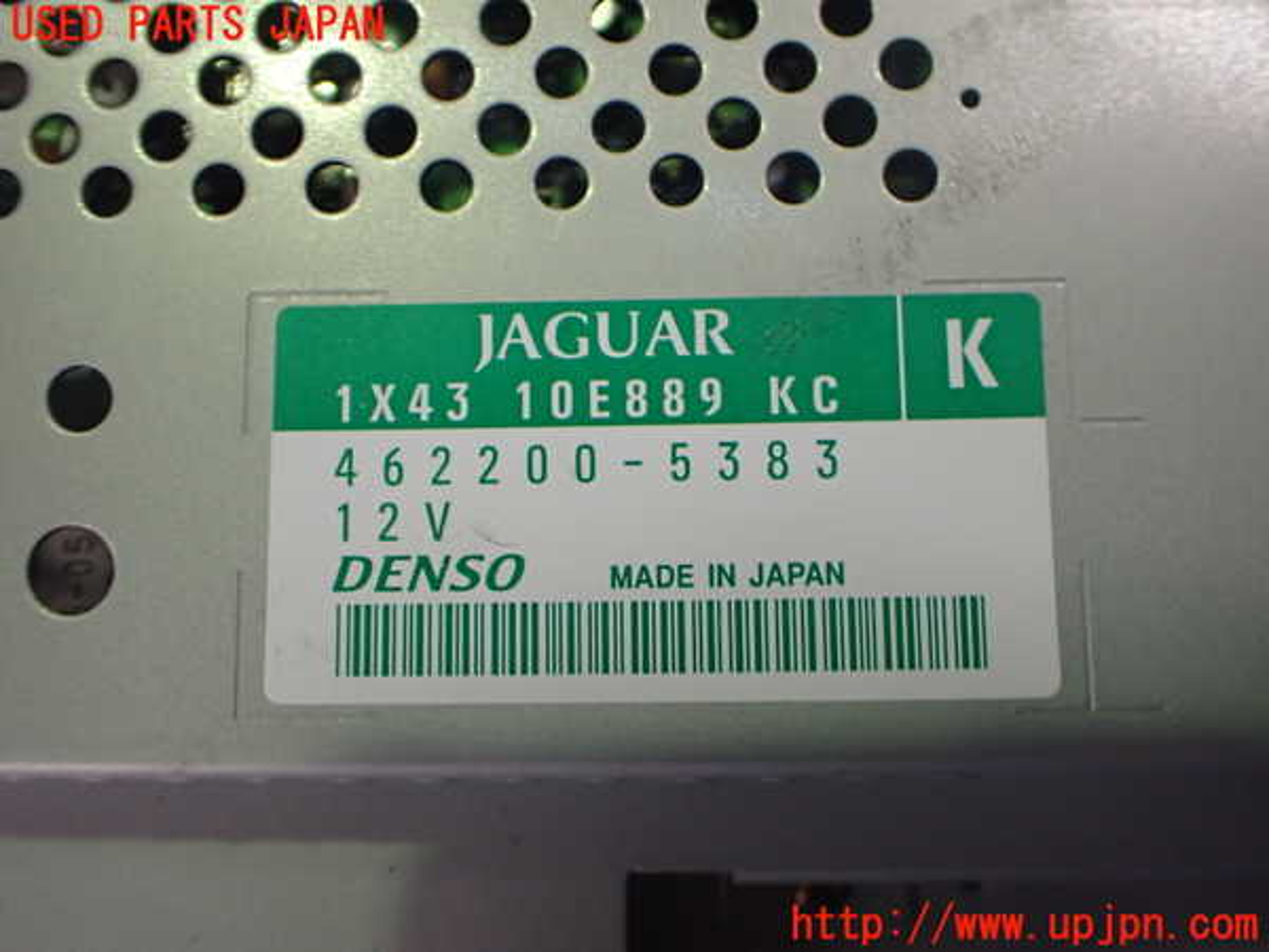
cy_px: 476
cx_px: 634
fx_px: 1100
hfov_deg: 60.0
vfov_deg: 46.8
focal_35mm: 30
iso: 500
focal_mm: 5.4
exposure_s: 1/125
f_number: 2.3
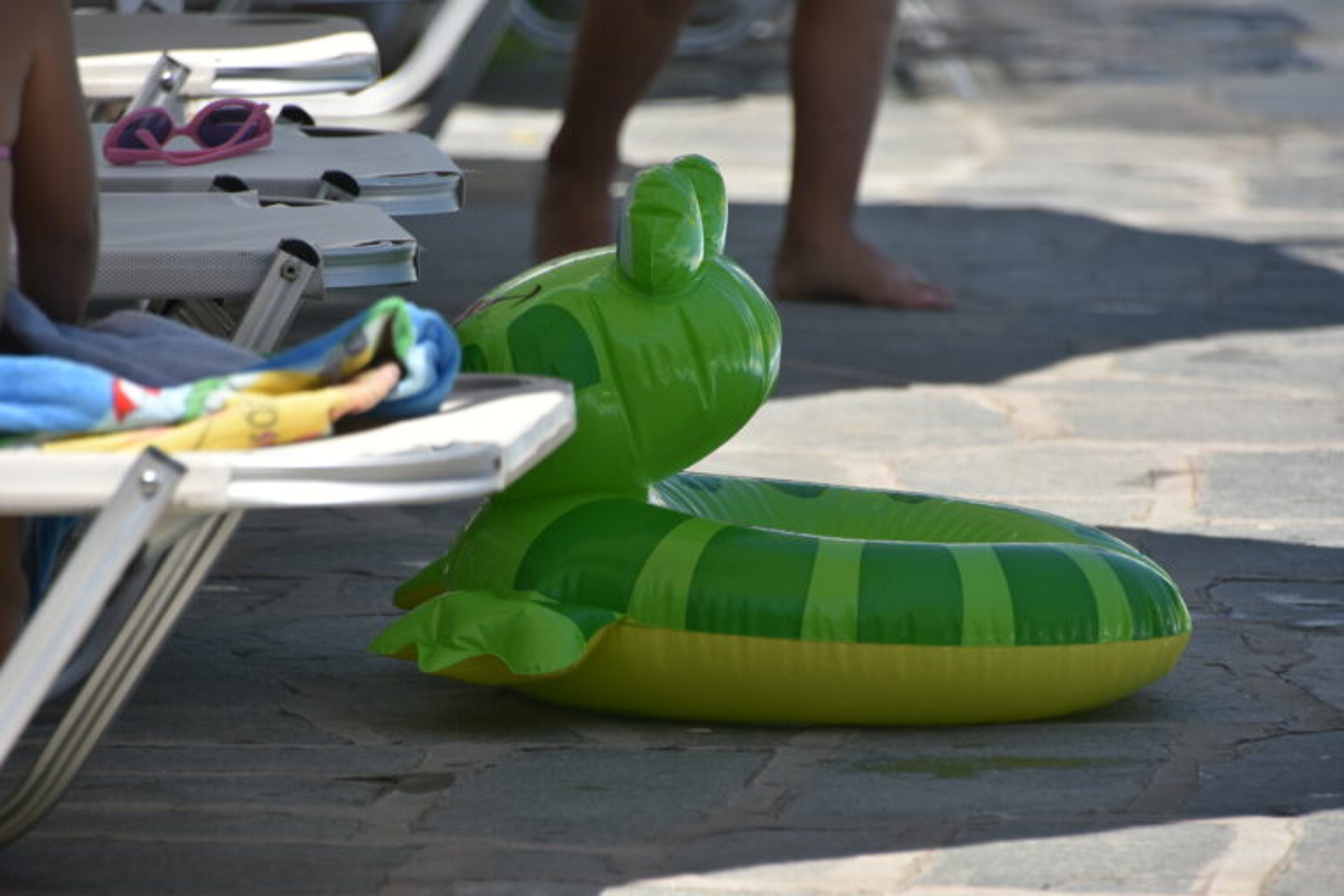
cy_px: 448
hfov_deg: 6.5
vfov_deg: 4.4
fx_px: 11759
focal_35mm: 315
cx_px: 672
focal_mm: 210
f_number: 8
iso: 360
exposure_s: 1/1000
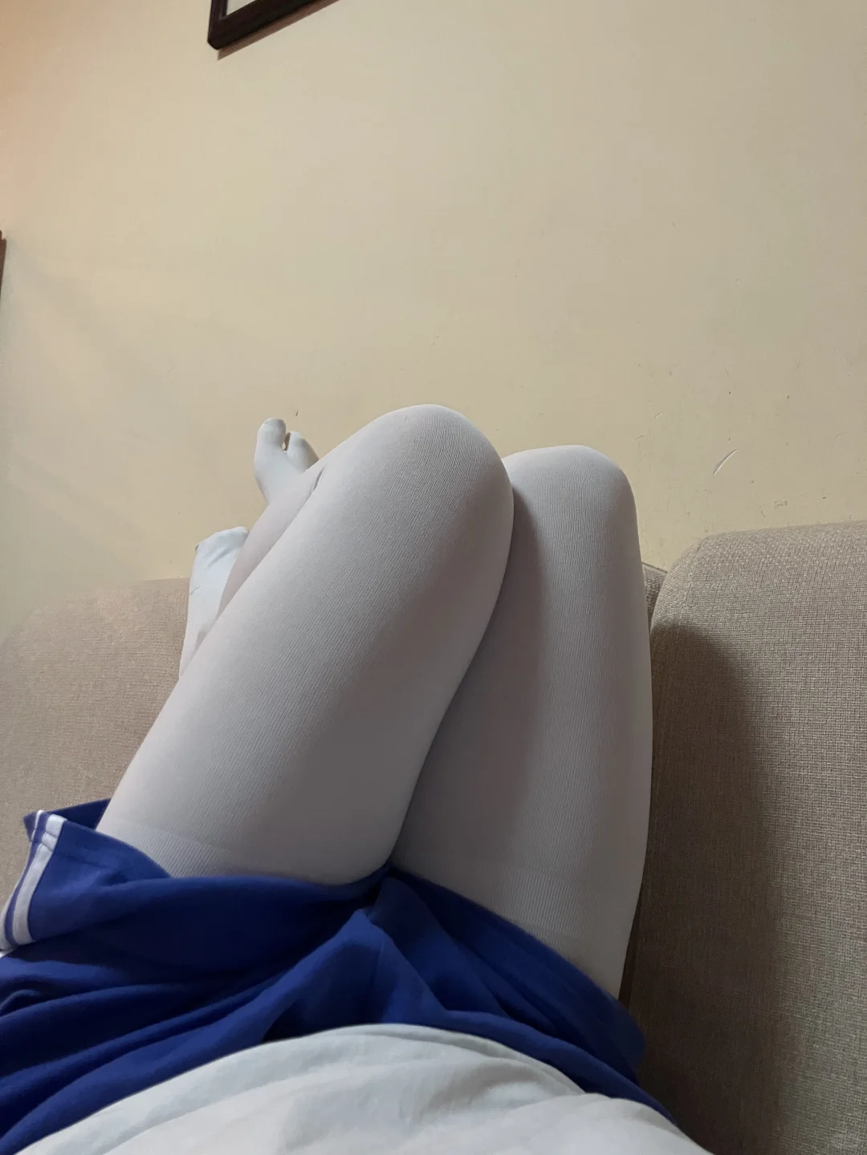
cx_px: 434
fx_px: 935
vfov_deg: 63.4
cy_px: 578
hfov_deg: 49.7
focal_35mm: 28
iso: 400
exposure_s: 1/33
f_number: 1.8
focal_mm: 3.99
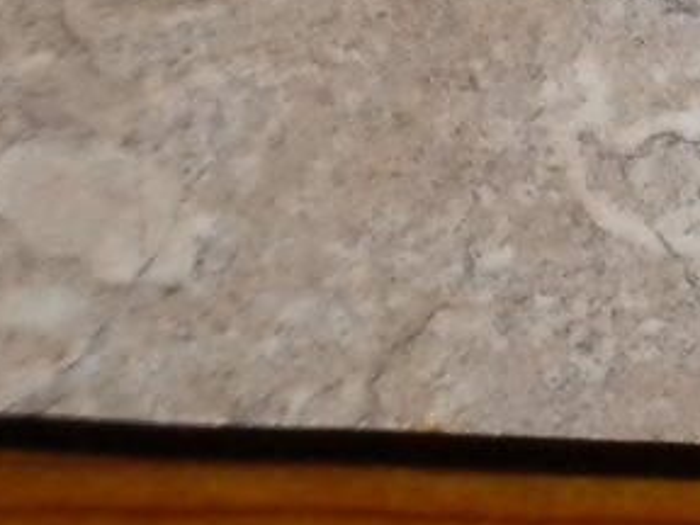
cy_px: -666
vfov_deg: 2.8
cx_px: 1577
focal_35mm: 525
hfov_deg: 3.7
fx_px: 10616
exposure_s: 1/60
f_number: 5.9
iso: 400
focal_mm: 18.9
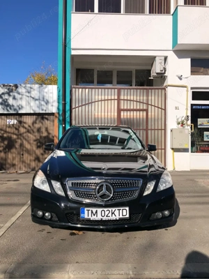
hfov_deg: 49.7
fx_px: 225
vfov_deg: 63.4
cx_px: 104
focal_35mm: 28
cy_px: 140
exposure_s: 1/3003
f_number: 1.8
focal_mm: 4
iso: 20
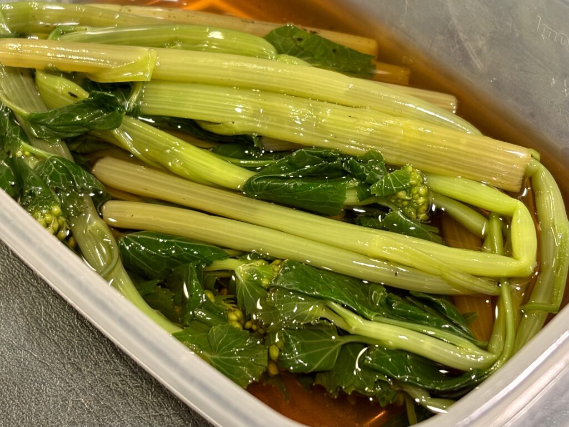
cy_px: 214
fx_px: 855
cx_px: 284
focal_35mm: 52
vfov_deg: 28.0
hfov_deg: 36.8
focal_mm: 5.96
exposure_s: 1/60
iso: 125
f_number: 1.6
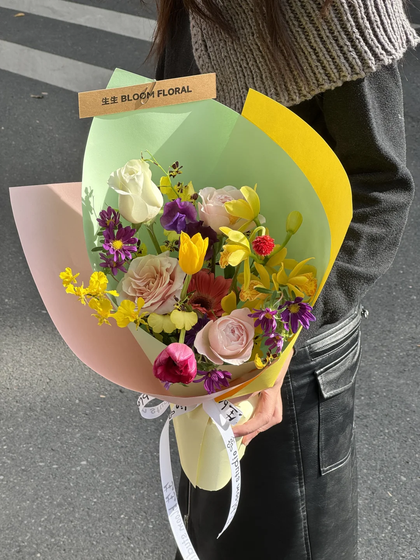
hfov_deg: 19.1
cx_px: 210
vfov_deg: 25.3
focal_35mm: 77
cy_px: 280
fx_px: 1246
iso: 25
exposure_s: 1/242
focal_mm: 9
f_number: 2.8
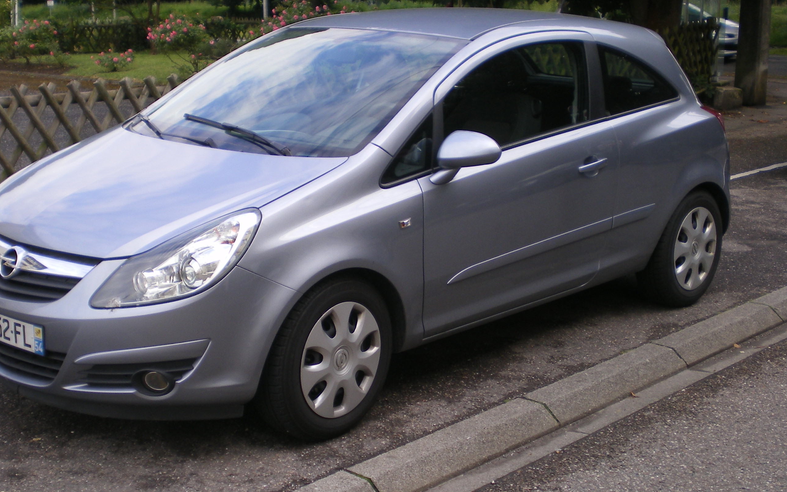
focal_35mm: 56
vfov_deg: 23.1
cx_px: 333
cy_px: 242
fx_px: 1201
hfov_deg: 36.2
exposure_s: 1/125
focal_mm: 7.4
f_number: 3.5
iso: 64
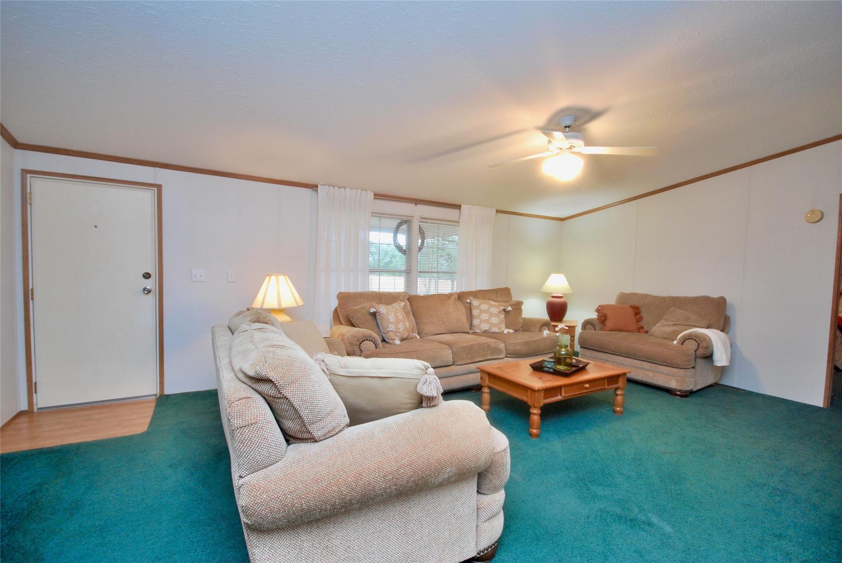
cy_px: 282
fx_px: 351
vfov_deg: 77.5
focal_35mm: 15
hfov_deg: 100.3
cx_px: 421
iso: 320
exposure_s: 1/30
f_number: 4
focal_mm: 10
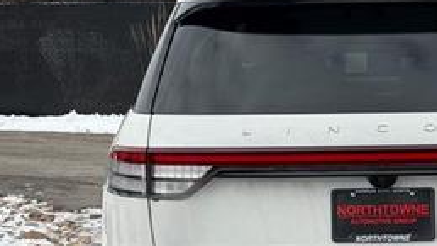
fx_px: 1182
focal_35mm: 102
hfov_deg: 20.7
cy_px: 165
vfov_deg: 11.9
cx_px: 344
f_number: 1.78
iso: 64
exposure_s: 1/3378
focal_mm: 6.76
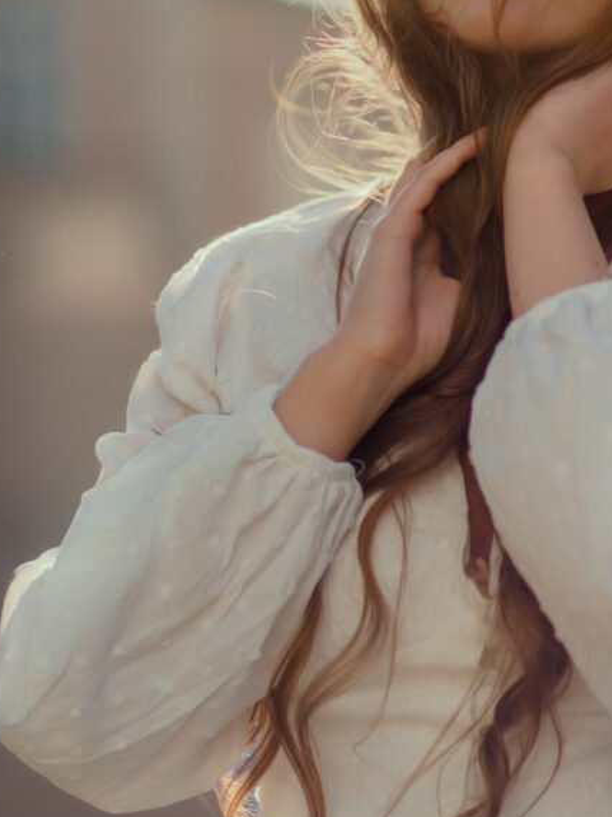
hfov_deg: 9.1
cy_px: 331
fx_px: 3844
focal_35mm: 163
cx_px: 482
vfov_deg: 12.1
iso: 100
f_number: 1.2
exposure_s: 1/8000
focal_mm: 56
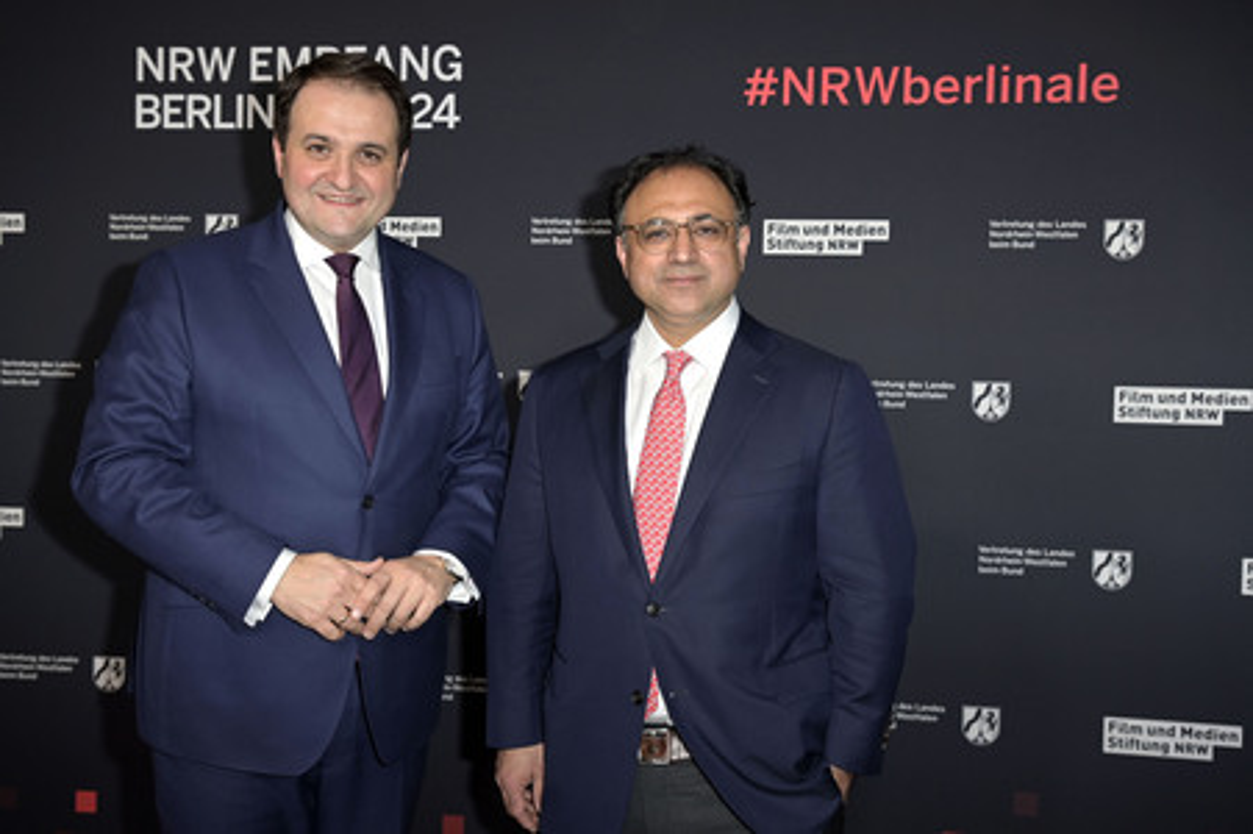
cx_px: 626
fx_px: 1322
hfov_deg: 50.7
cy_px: 417
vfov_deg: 35.0
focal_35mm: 38
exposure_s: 1/250
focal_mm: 38
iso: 1000
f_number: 4.5
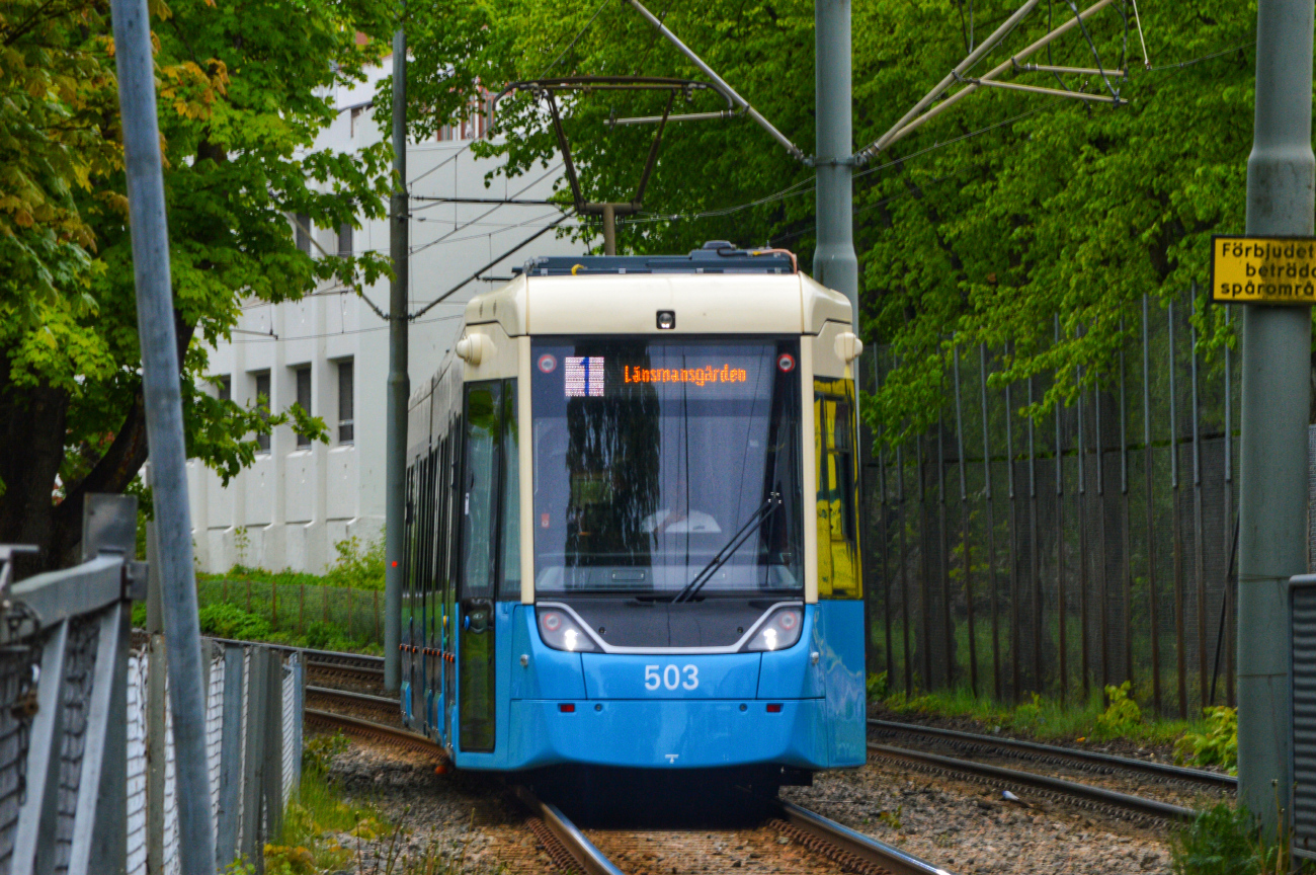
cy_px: 438
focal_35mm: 270
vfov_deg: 5.1
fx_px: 9860
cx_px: 658
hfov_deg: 7.6
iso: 400
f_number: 18
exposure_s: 1/100
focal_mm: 180
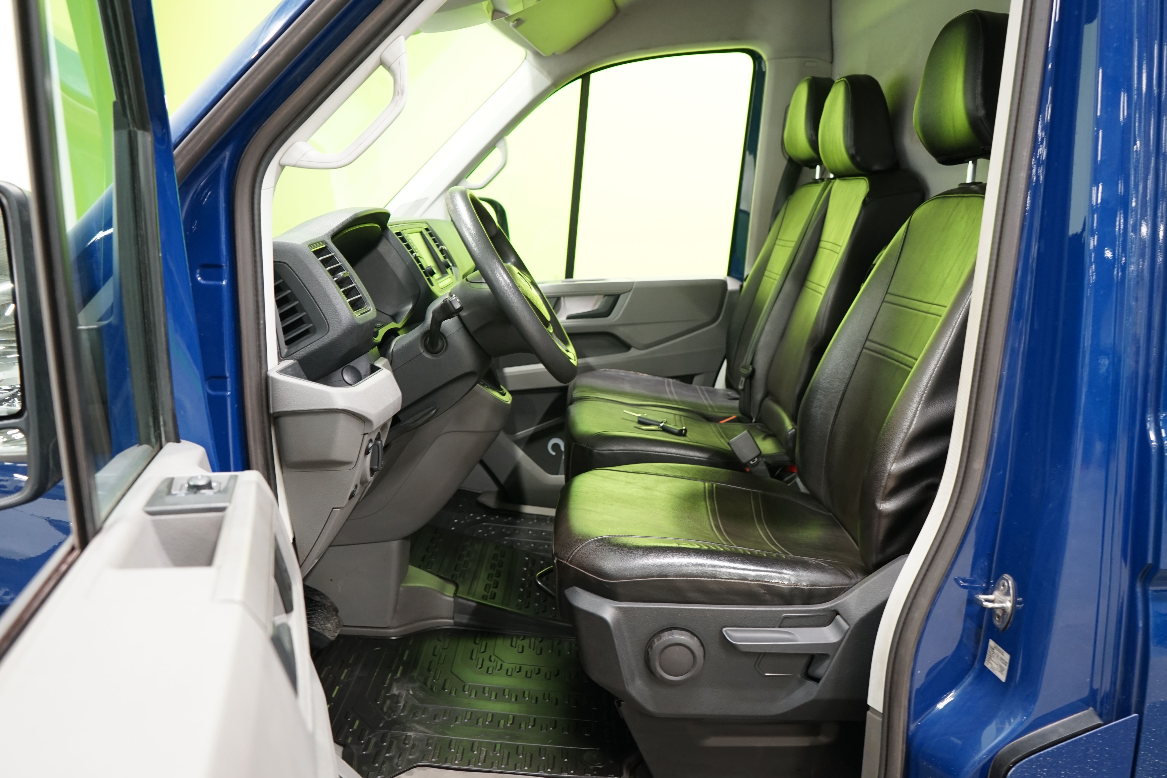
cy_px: 389
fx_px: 972
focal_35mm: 30
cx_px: 584
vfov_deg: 43.6
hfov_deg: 61.9
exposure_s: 1/8
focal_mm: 30
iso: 800
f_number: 5
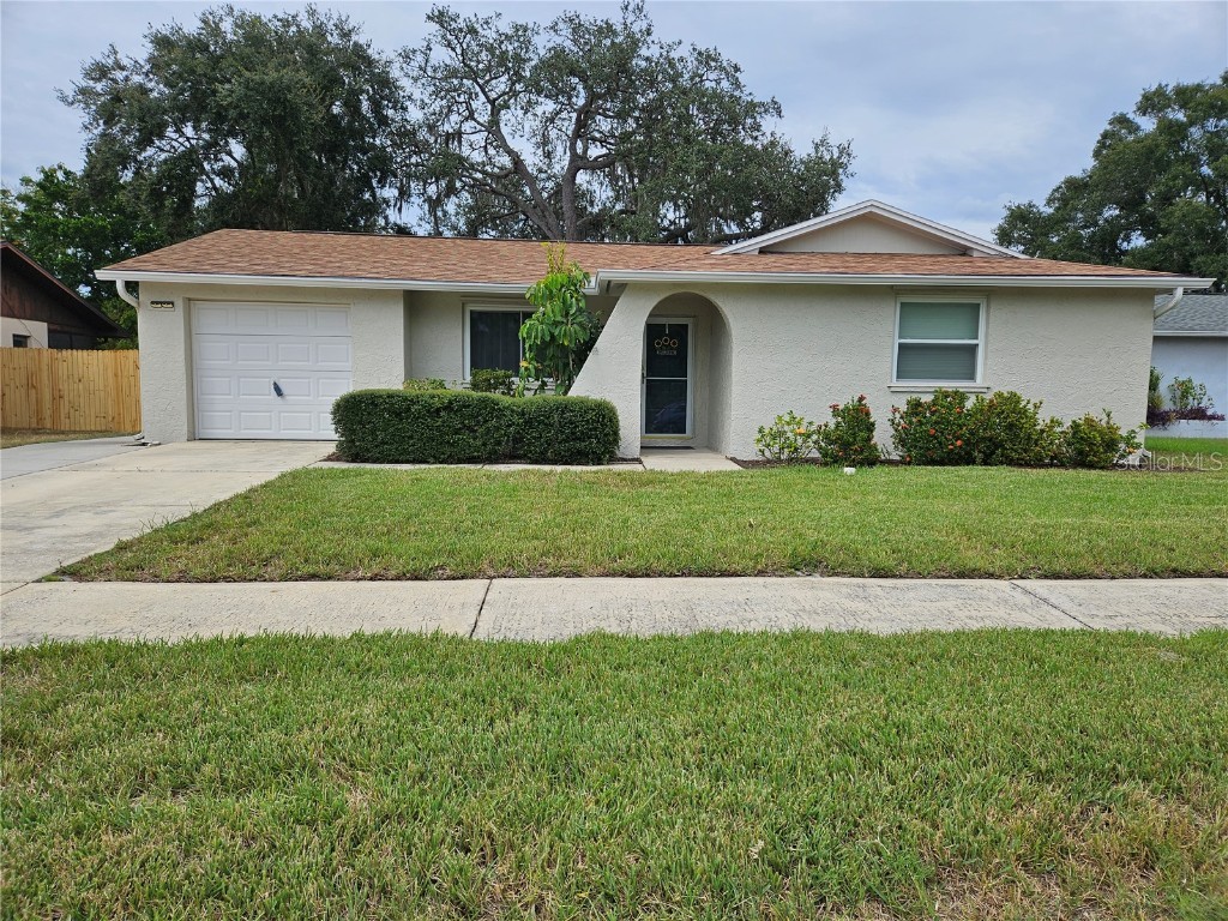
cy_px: 460
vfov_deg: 58.9
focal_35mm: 23
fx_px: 816
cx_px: 614
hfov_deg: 73.9
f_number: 1.8
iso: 25
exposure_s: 1/2240
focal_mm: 5.4
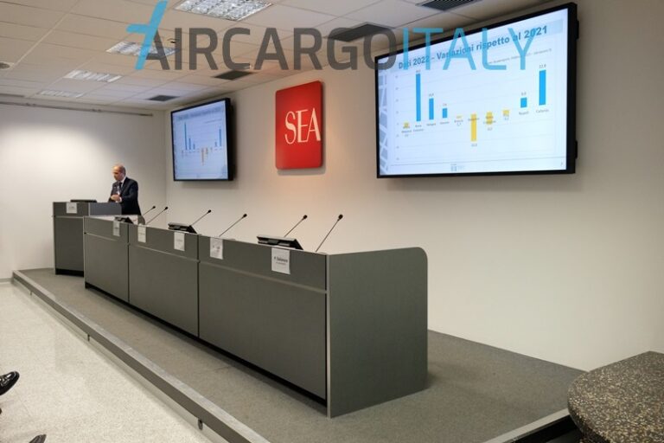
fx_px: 535
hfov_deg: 63.7
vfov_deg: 45.0
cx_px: 332
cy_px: 222
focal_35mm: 29
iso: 2000
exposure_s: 1/125
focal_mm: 19.2
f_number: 4
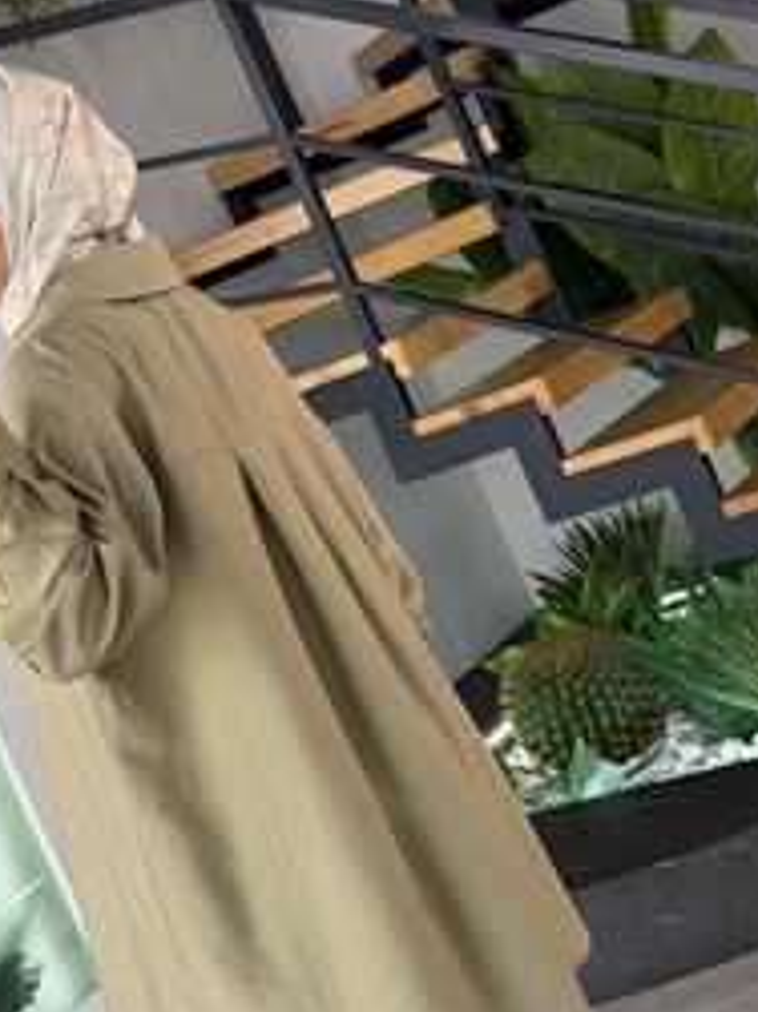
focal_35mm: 79
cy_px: 441
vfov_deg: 24.7
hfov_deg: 18.5
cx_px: 181
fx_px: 2308
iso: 64
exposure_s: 1/197
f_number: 1.78
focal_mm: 6.76
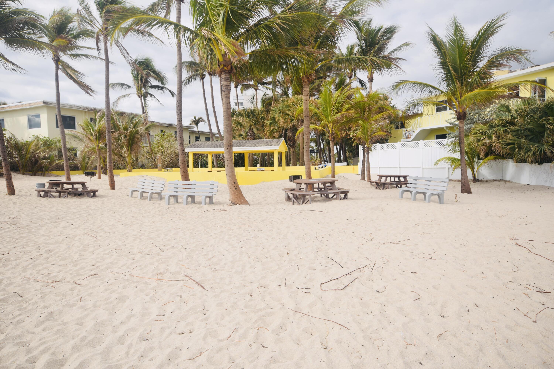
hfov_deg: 70.4
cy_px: 184
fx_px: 392
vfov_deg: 50.4
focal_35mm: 26
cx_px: 277
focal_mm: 17
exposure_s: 1/200
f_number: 10
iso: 100
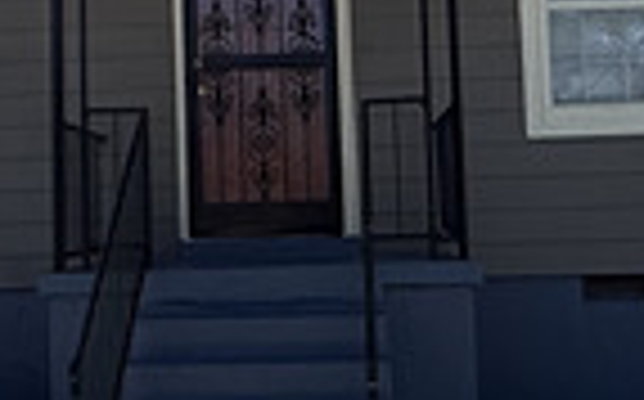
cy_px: 76
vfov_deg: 15.6
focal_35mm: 83
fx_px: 1455
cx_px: 234
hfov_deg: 24.9
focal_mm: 2.22
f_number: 2.2
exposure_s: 1/1698
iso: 64
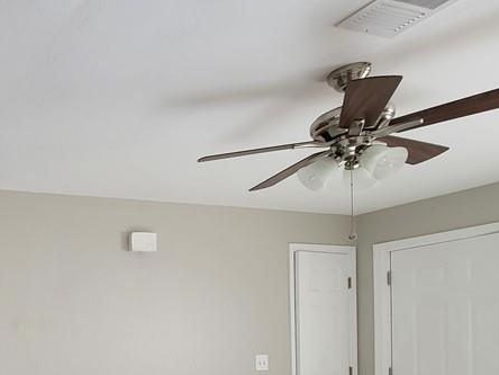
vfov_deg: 42.7
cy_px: 341
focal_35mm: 30
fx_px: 432
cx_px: -37
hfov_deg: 46.2
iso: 80
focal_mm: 2.2
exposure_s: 1/120
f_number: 2.2
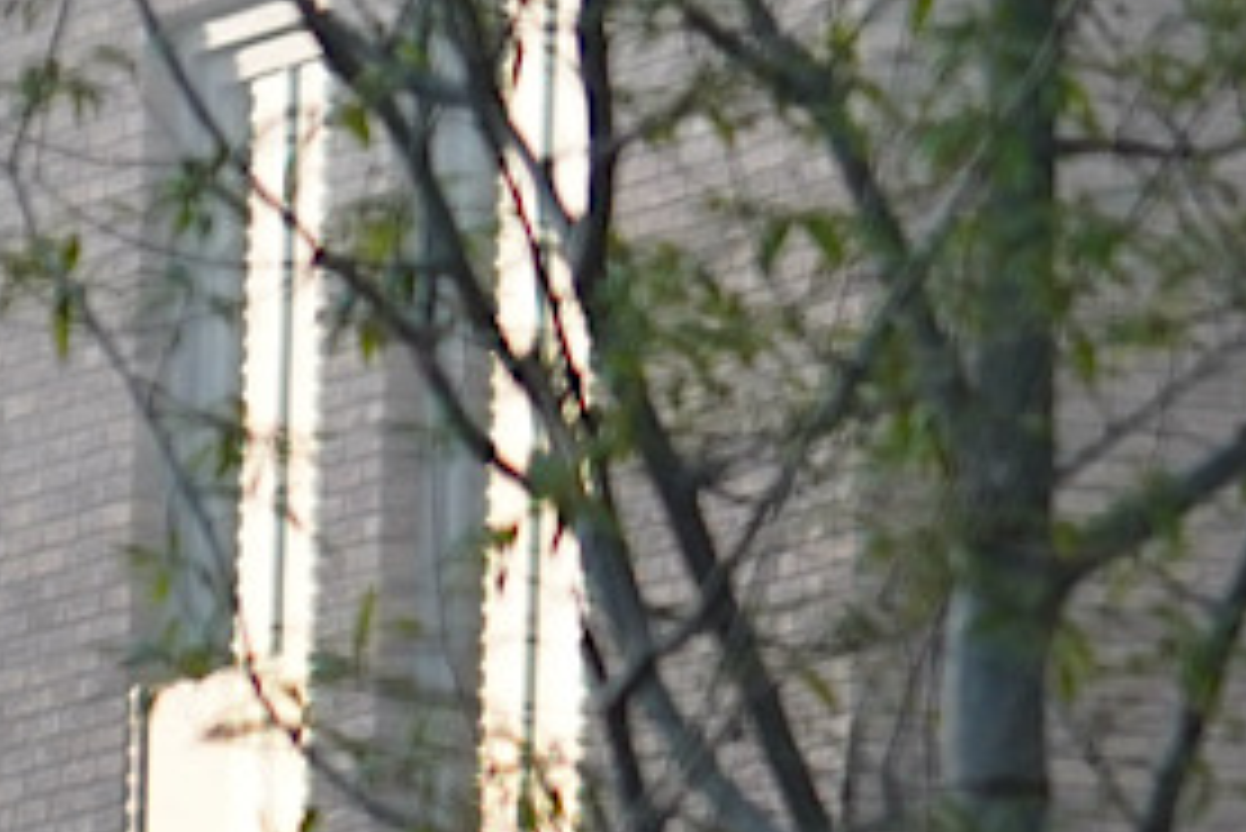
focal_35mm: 721
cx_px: 4111
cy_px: 630
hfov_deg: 2.8
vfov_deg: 1.9
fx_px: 24967
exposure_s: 1/160
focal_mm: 104
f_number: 4
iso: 1000
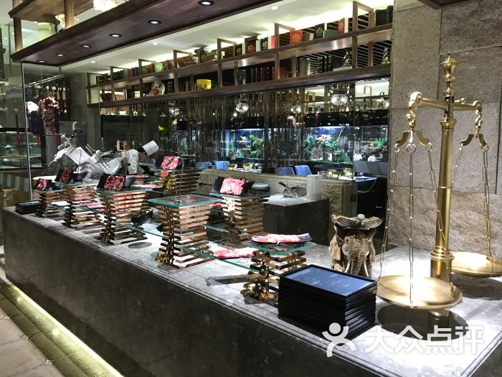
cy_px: 188
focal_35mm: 28
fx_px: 406
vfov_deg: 49.7
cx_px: 251
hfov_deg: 63.4
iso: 40
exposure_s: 1/16
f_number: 1.8
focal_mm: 3.99
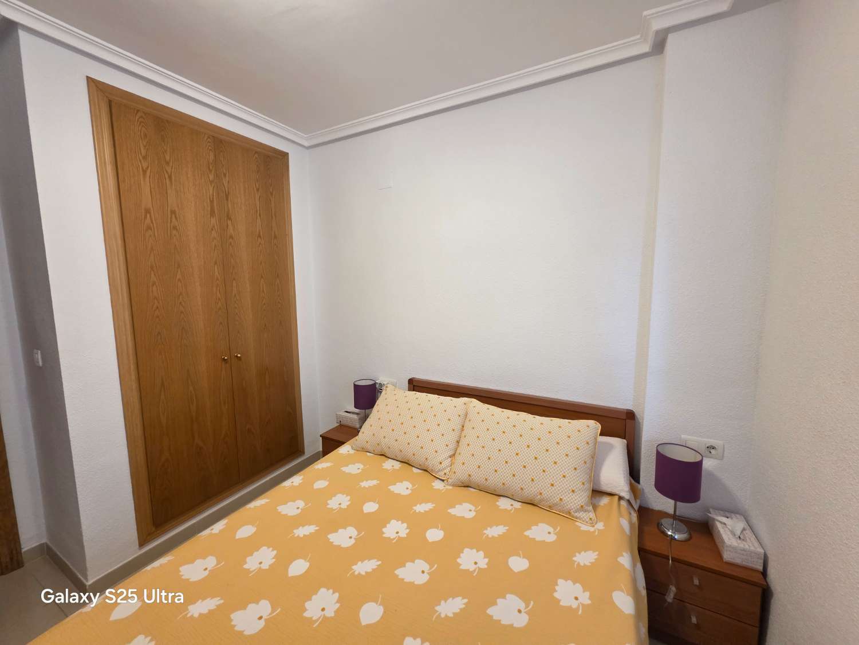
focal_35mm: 13
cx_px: 430
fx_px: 323
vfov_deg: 89.9
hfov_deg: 106.2
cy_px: 322
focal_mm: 2.2
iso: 250
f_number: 1.9
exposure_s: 1/100
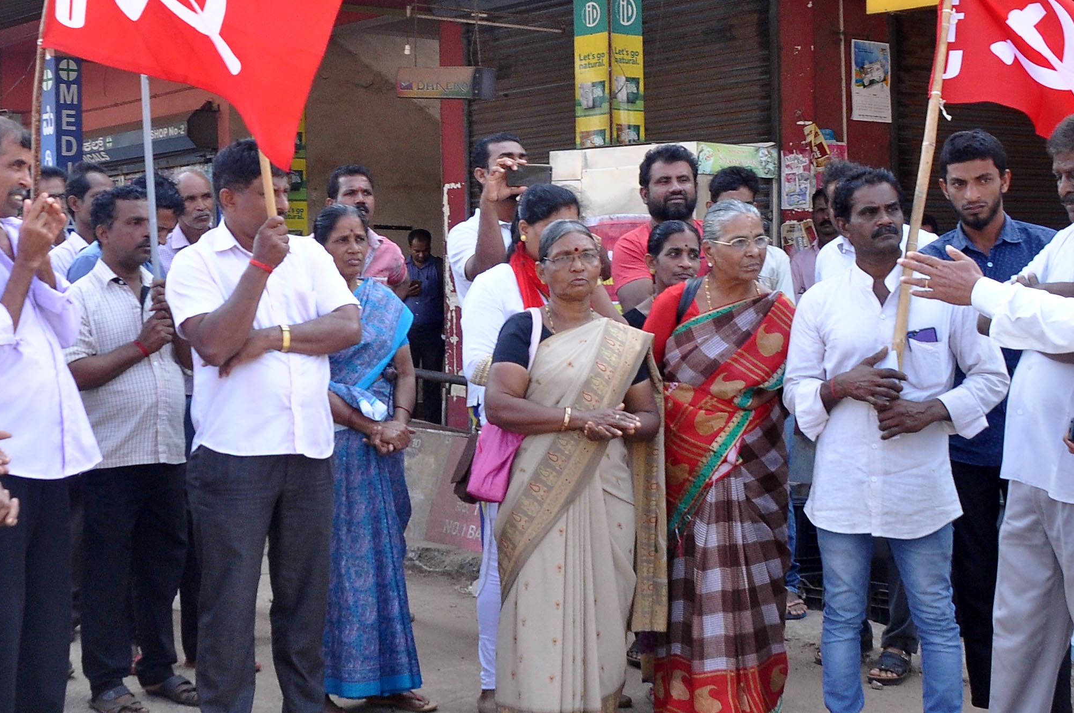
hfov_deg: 31.1
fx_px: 1907
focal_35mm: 64
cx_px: 322
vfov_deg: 21.2
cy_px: 338
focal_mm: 20
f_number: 6.3
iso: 500
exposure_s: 1/250
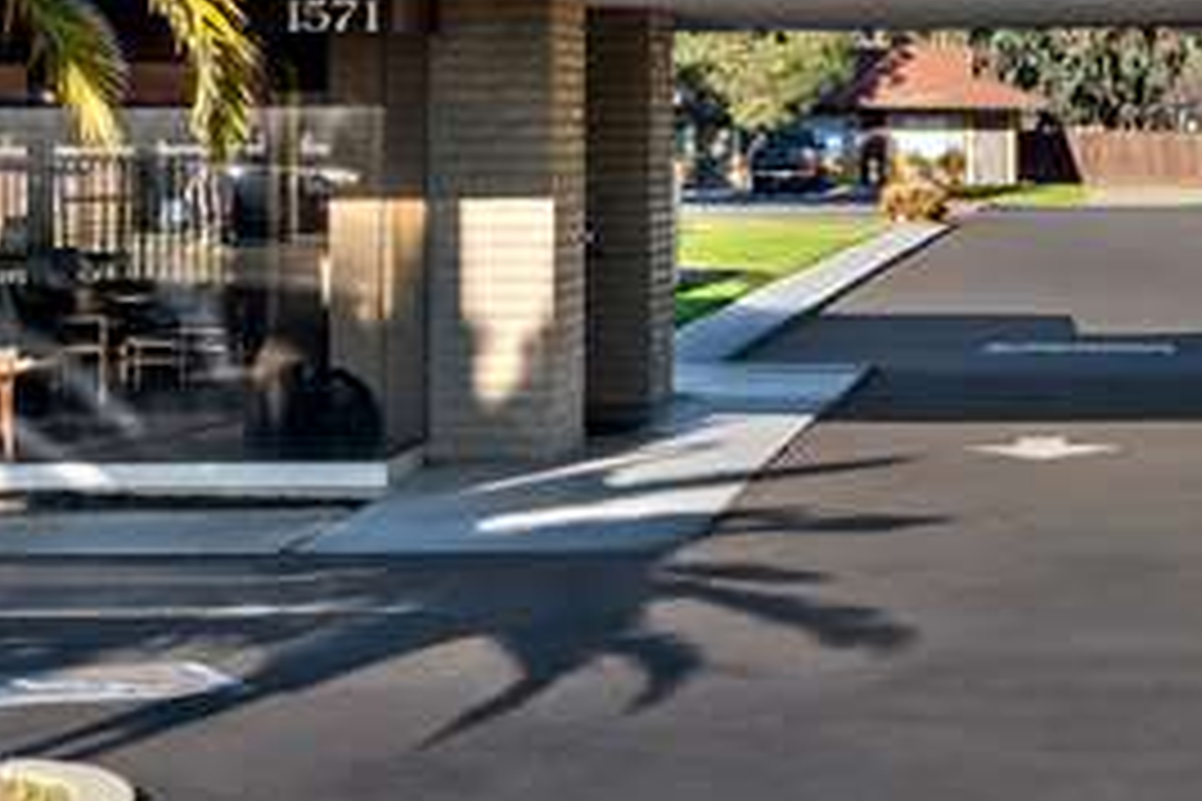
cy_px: -88
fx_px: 3973
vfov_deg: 11.3
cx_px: 891
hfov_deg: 17.1
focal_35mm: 119
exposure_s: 1/400
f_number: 8
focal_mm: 31
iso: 200
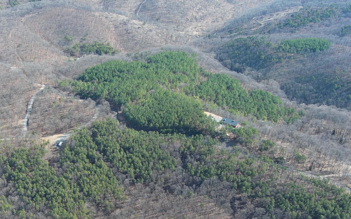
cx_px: 90
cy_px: 133
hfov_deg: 39.3
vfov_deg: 25.8
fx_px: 478
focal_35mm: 50
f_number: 2.8
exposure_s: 1/337
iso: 100
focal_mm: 10.57
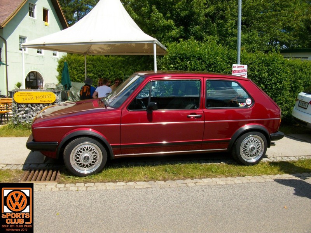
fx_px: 305
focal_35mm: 34
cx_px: 156
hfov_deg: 54.0
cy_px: 116
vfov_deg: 41.8
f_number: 5.5
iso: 80
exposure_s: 1/377
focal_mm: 5.7
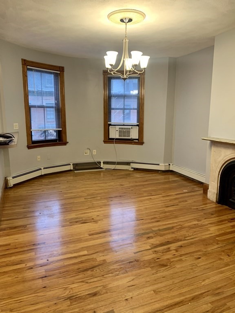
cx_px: 118
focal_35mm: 26
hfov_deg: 53.1
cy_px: 156
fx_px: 235
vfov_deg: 67.3
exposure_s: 1/60
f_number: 1.8
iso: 200
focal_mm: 4.25
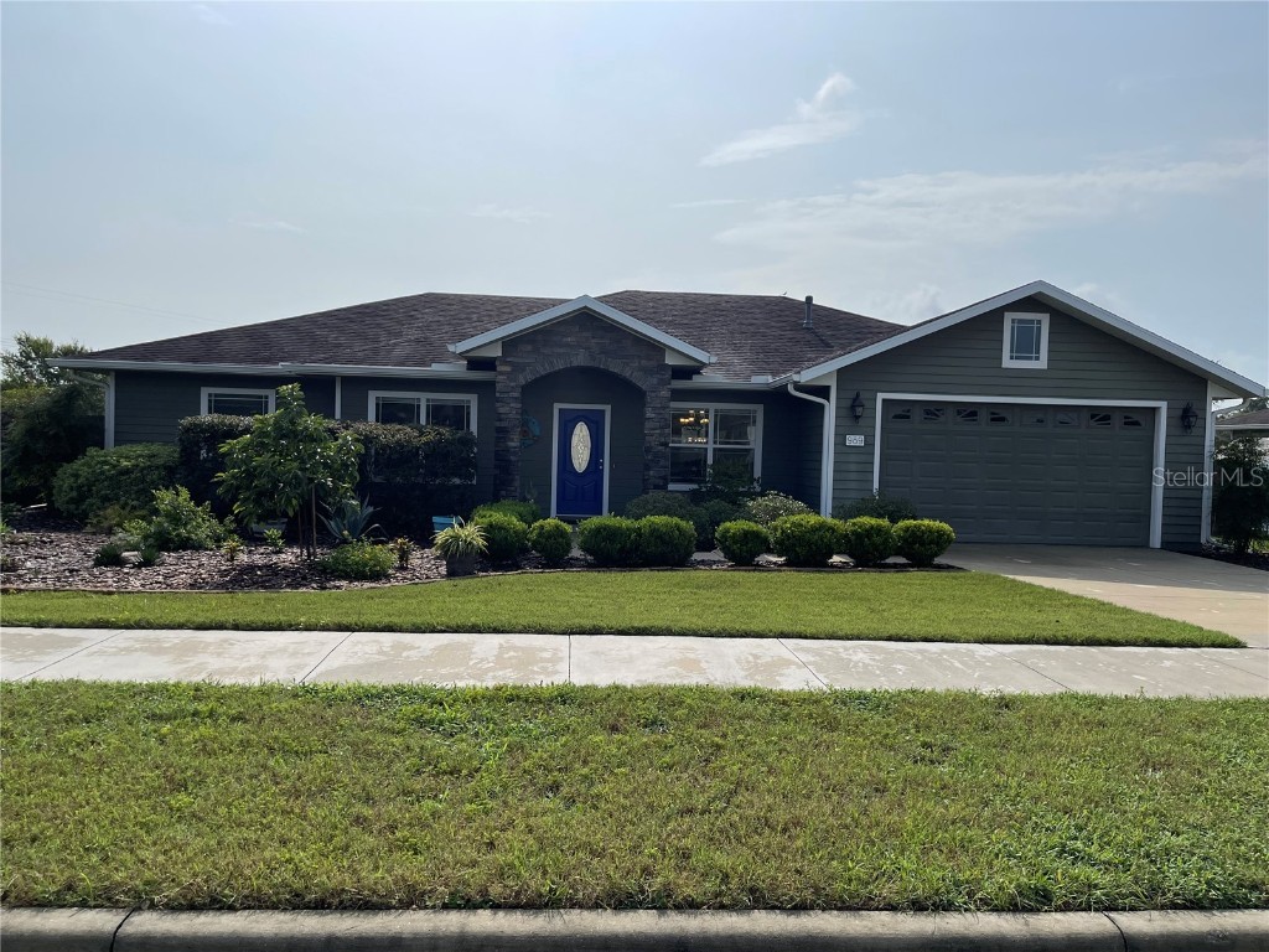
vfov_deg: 53.1
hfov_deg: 67.3
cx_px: 634
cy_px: 476
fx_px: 953
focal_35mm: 26
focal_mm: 5.1
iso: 32
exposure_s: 1/9174
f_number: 1.6
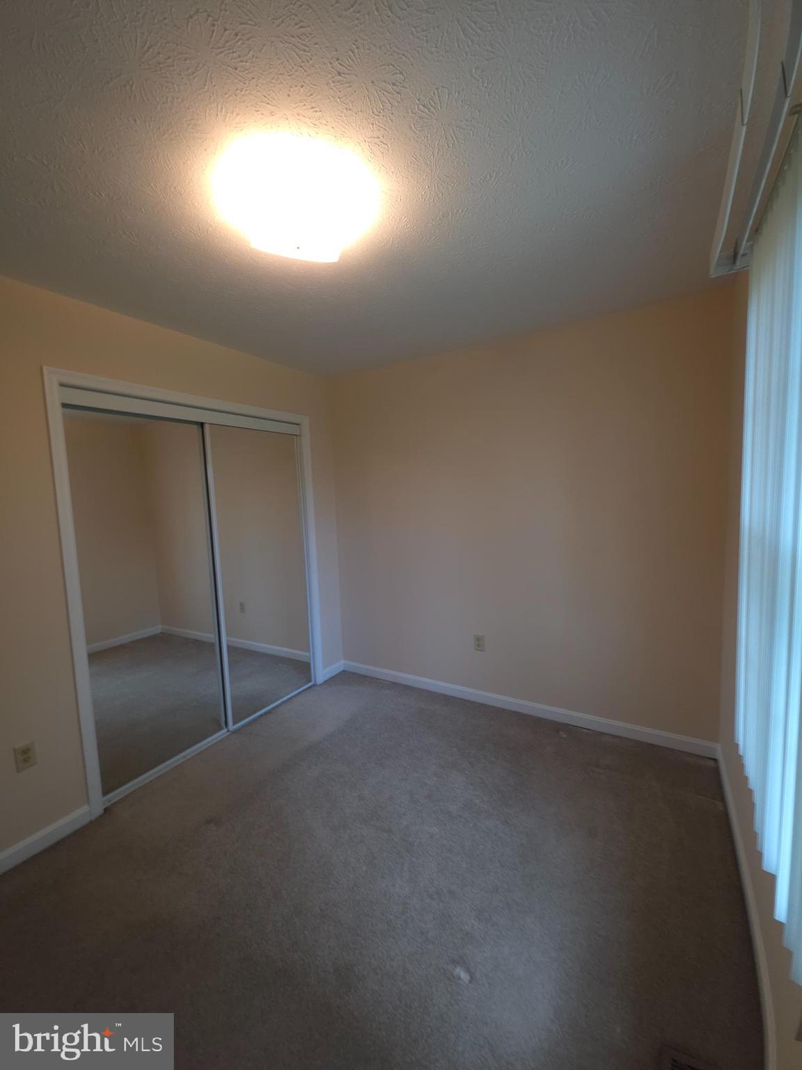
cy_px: 535
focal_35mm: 13
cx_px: 401
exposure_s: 1/30
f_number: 1.9
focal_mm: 2.2
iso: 50
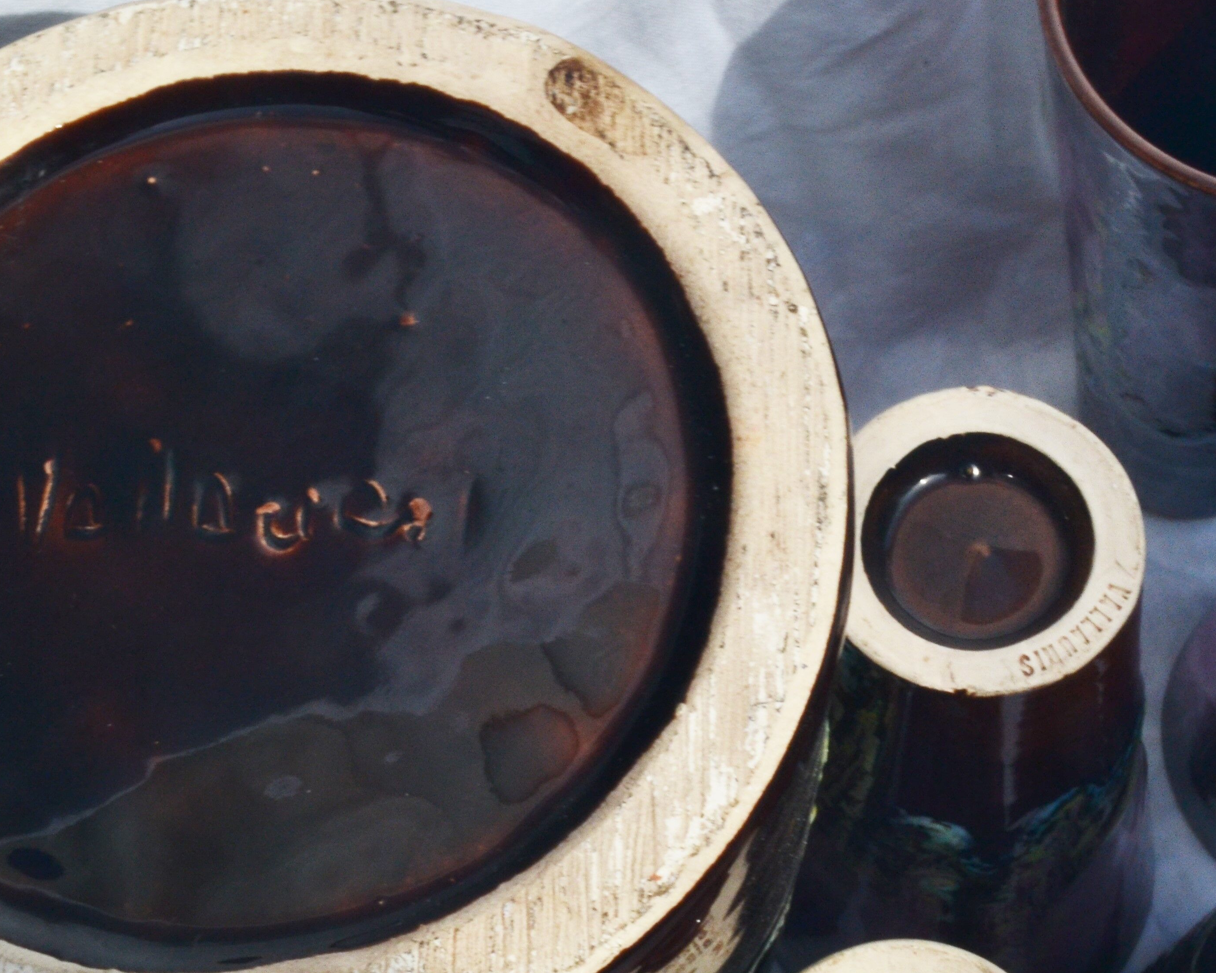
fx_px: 2519
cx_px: 618
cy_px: 572
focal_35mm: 70
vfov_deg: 21.8
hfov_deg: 27.1
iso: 400
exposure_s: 1/30
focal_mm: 30
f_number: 29
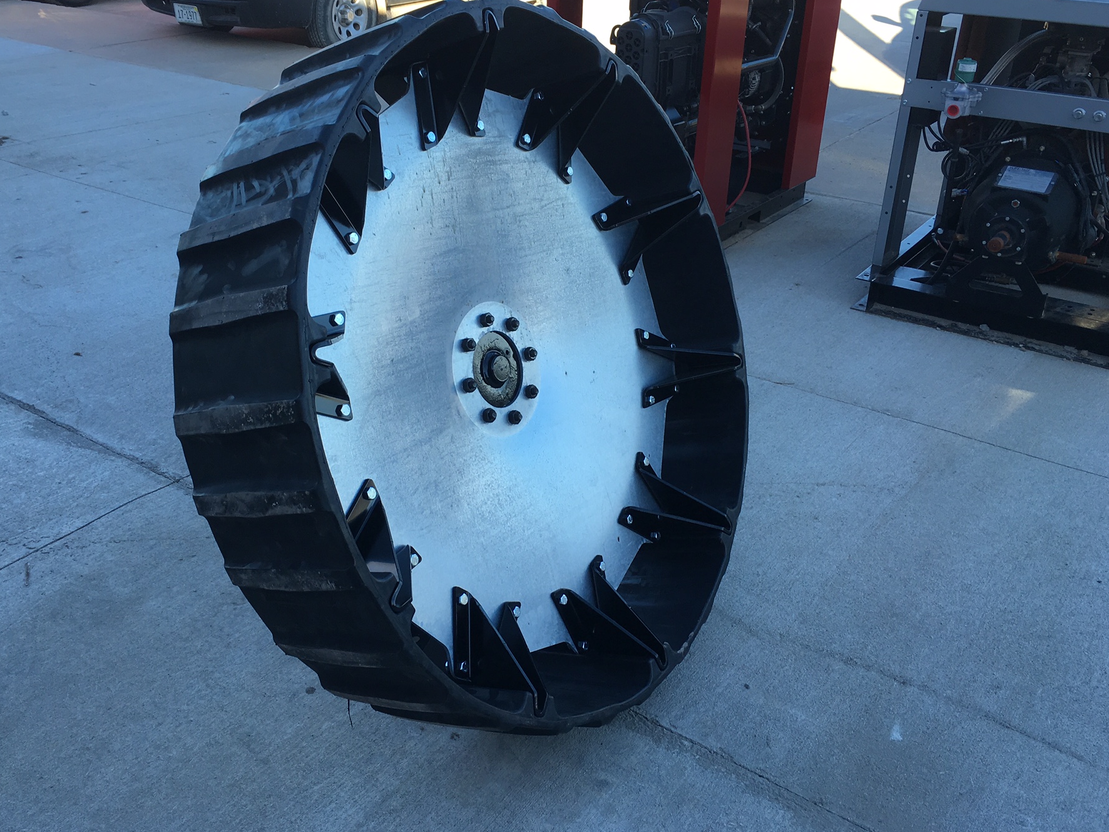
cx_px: 509
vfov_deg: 42.9
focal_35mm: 33
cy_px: 386
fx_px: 1057
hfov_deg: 55.3
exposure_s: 1/249
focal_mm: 4.15
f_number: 2.2
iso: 25
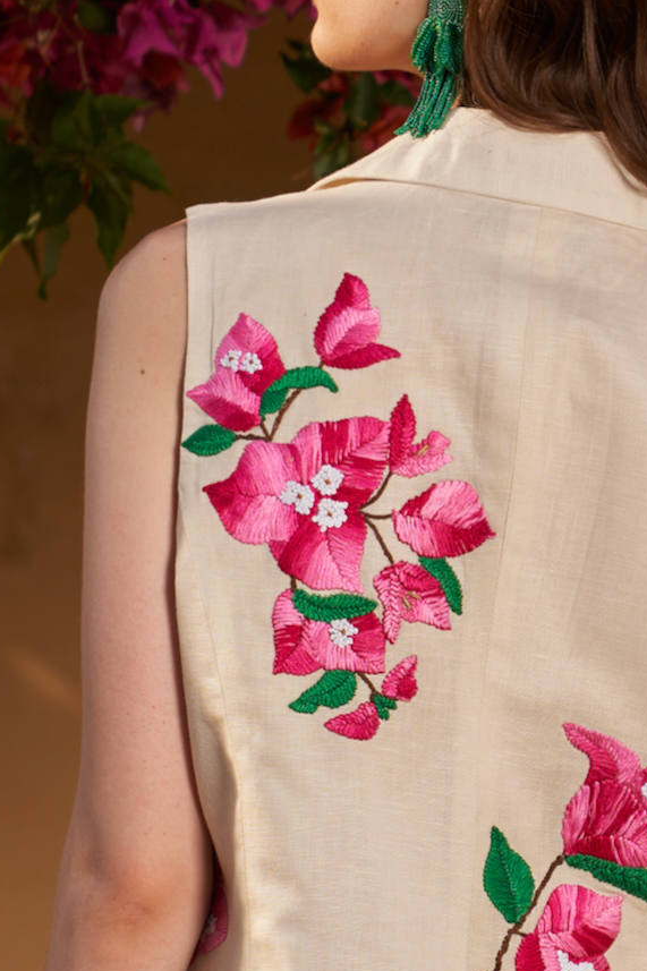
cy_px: 437
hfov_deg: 9.9
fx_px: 3721
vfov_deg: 14.9
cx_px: 416
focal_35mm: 138
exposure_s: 1/1600
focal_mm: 70
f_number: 3.2
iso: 50
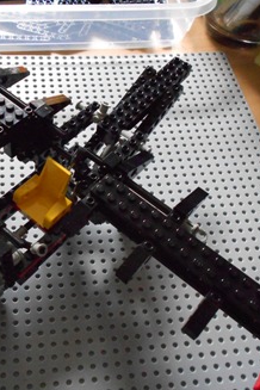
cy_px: 199
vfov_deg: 51.9
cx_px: 85
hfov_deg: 35.6
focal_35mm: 37
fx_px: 401
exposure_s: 1/100
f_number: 3.2
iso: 800
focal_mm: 4.6
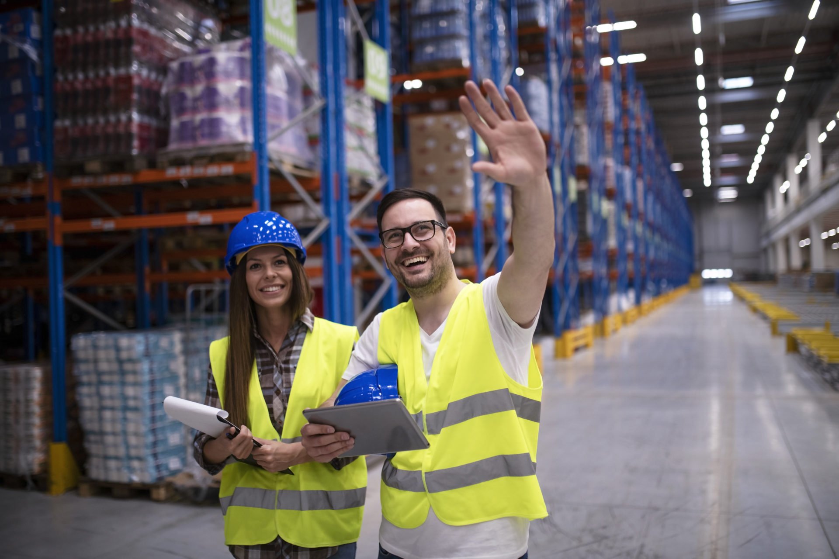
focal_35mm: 35
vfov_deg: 37.9
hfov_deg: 54.4
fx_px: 816
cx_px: 420
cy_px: 280
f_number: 1.4
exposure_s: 1/250
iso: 500
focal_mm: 35
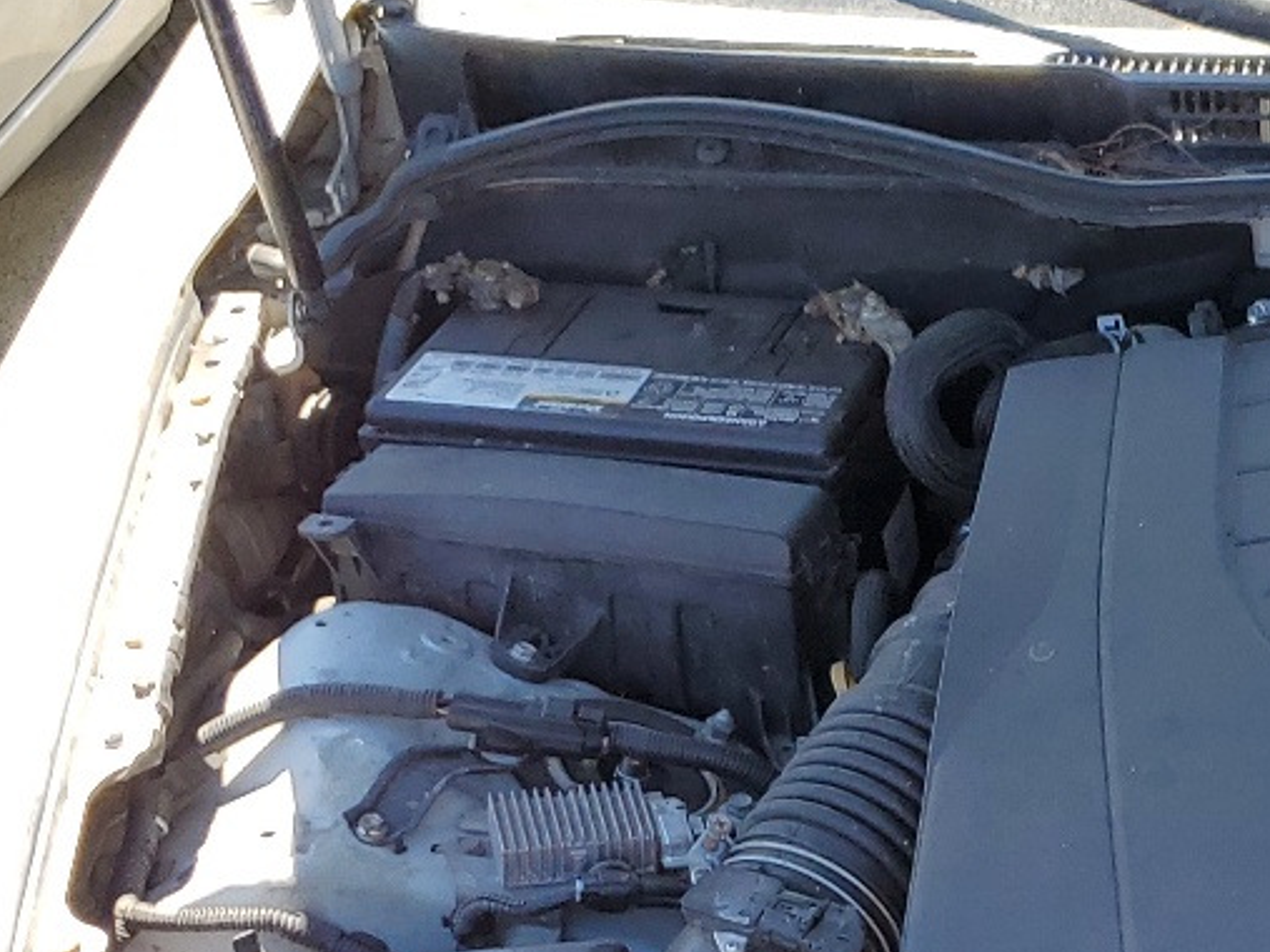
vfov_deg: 17.4
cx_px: 1500
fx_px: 3008
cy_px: 1050
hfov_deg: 22.1
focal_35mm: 82
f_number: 1.5
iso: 50
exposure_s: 1/714
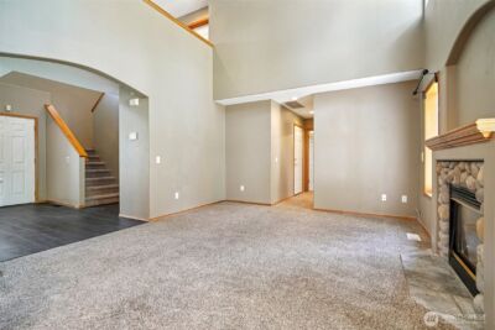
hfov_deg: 96.7
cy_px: 165
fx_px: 220
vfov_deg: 73.8
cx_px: 248
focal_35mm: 16
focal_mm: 16
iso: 1600
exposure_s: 1/15
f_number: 8
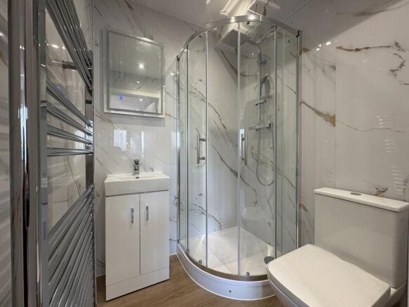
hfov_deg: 102.1
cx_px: 204
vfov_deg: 85.7
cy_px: 154
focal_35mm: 14
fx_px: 165
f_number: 2.2
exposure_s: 1/100
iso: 125
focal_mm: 2.22
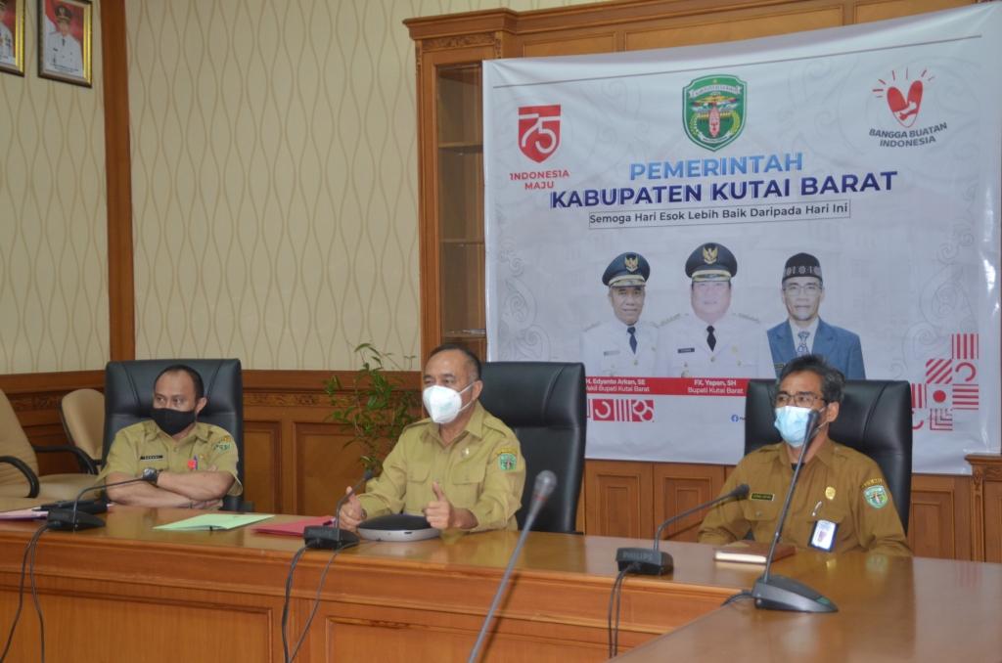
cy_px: 332
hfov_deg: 35.1
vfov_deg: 23.7
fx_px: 1583
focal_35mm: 57
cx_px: 501
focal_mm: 38
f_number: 5
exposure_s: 1/60
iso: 800
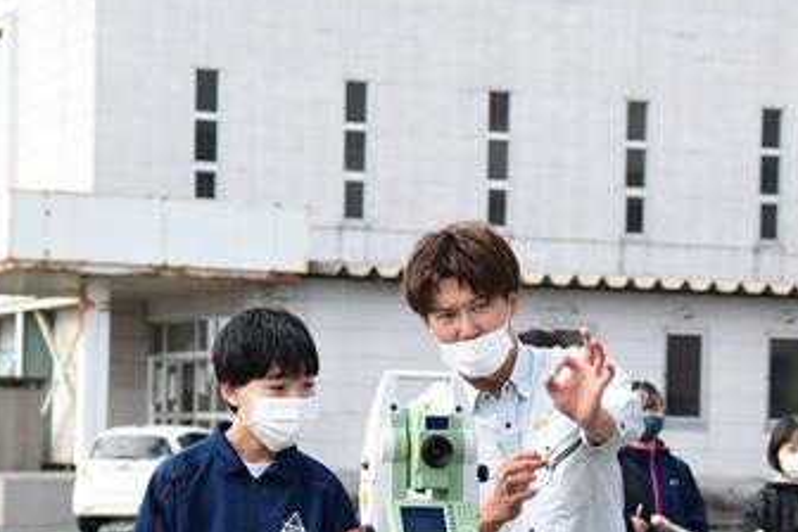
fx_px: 2970
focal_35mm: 134
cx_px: 423
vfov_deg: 10.2
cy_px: 367
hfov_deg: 15.3
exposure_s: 1/640
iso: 500
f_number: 5.3
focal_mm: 60
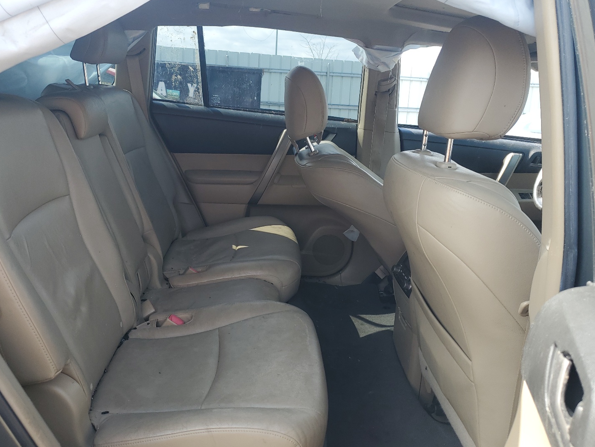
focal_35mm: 29
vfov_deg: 48.2
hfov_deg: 61.6
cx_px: 273
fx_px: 499
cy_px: 231
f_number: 1.5
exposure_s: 1/476
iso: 50
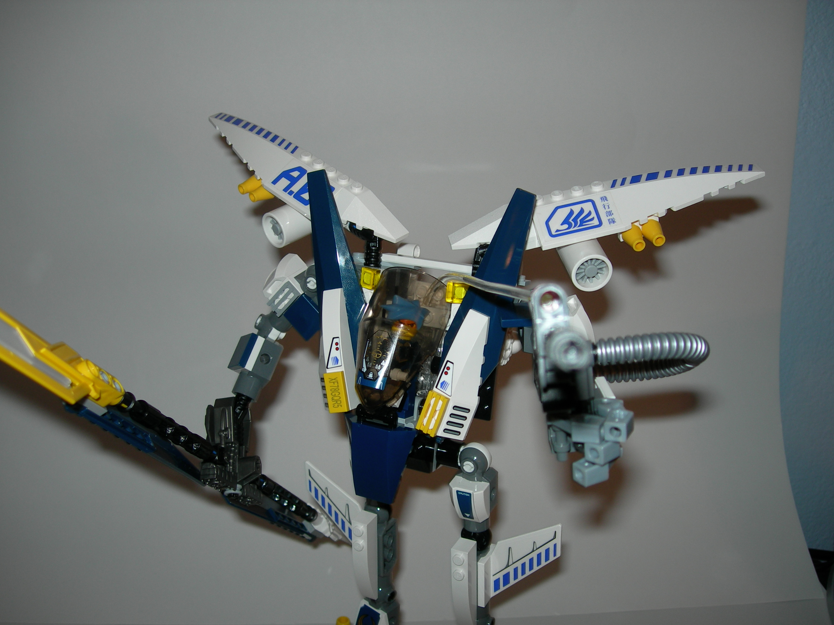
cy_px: 312
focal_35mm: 38
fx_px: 916
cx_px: 417
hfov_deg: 49.0
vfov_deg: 37.7
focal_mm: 7.8
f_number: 2.8
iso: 50
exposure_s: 1/60.1
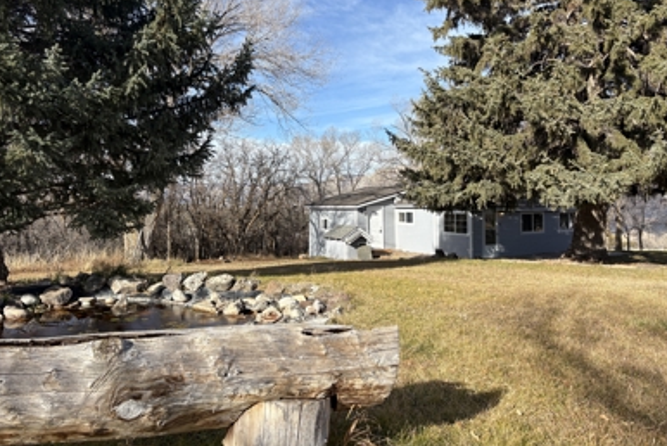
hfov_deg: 65.4
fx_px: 519
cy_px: 197
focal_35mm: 28
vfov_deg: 46.4
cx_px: 327
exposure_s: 1/2364
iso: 50
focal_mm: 5.96
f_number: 1.6
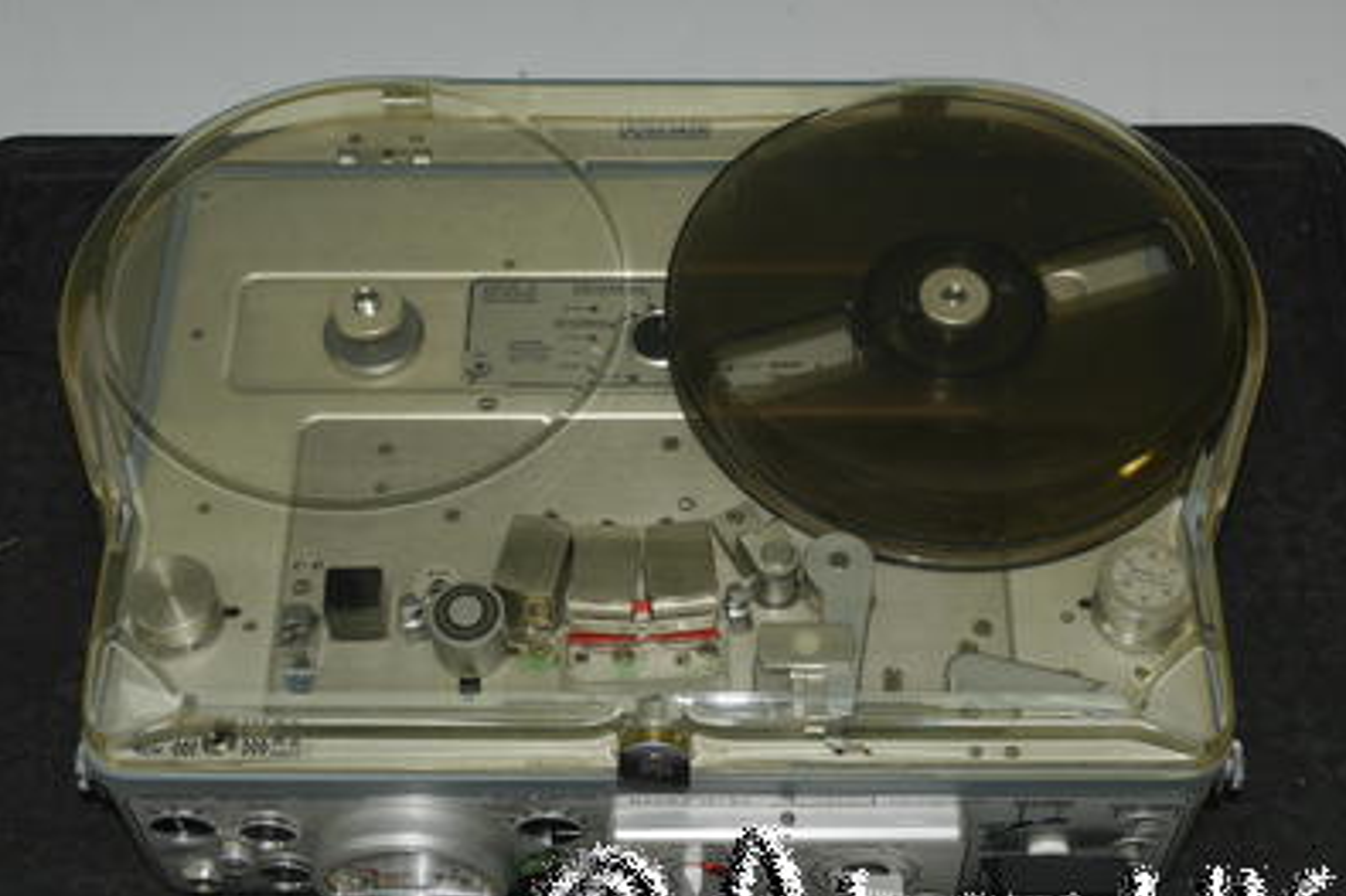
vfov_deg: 23.0
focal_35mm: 59
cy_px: 508
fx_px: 2205
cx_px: 678
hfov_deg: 33.9
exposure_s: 1/60
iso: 400
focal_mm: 28
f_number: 11
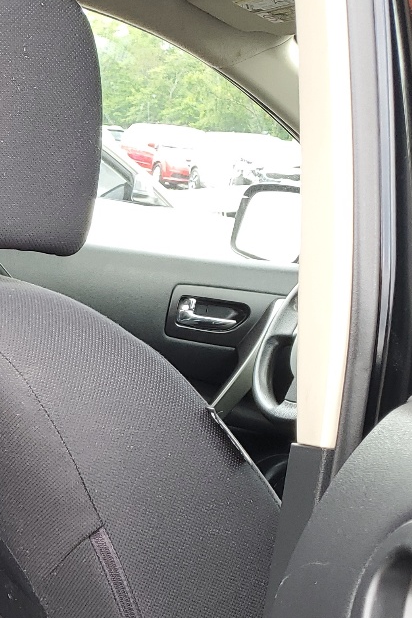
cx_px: -256
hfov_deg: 17.0
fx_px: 1202
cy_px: 518
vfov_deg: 28.1
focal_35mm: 70
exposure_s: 1/120
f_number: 1.5
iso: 51
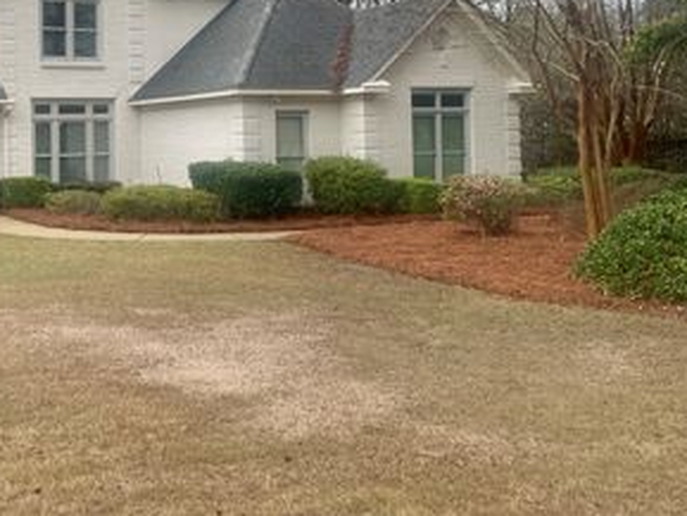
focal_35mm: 45
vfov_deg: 31.6
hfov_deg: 39.9
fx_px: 893
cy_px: 127
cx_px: 114
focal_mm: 4.2
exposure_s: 1/1182
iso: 32
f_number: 1.6
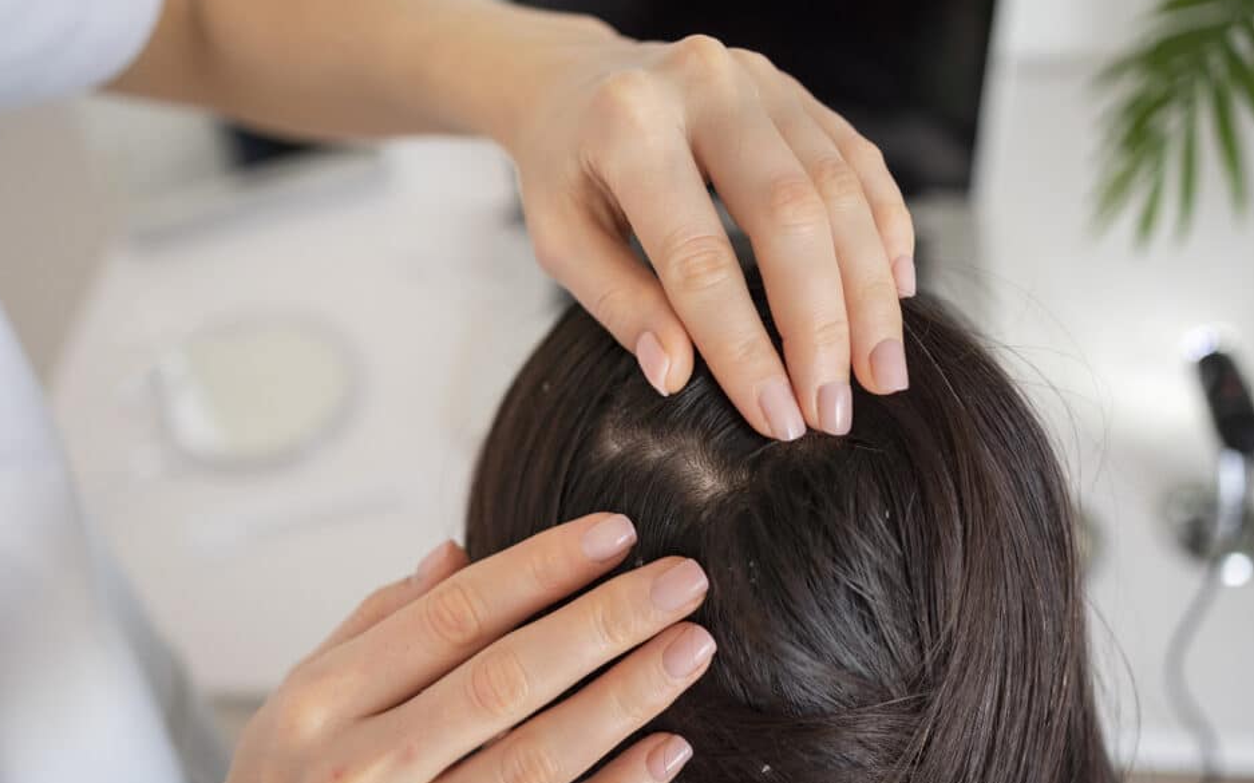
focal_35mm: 39
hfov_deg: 50.4
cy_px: 414
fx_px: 1332
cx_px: 621
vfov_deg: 32.7
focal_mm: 35
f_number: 2.8
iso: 640
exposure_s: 1/200
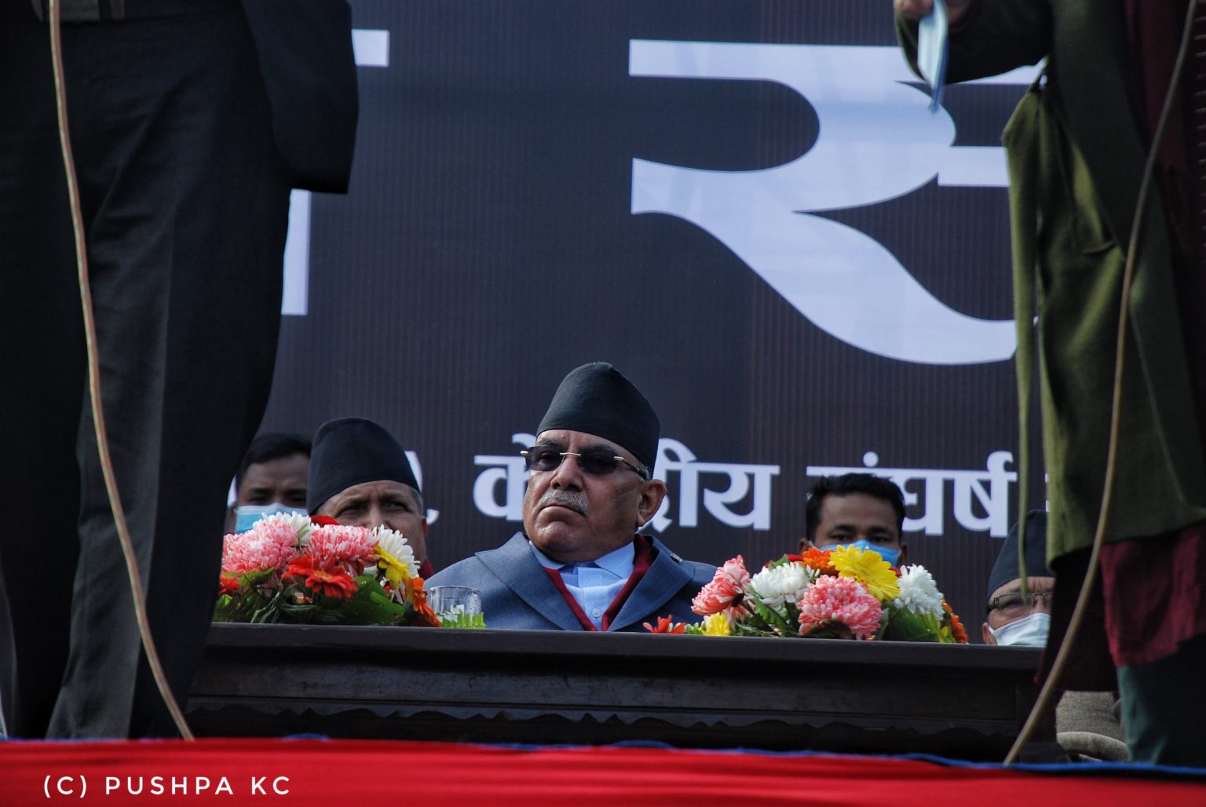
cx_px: 603
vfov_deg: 11.5
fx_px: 4025
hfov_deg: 17.0
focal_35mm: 120
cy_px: 404
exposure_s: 1/200
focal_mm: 80
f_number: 7.1
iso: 200
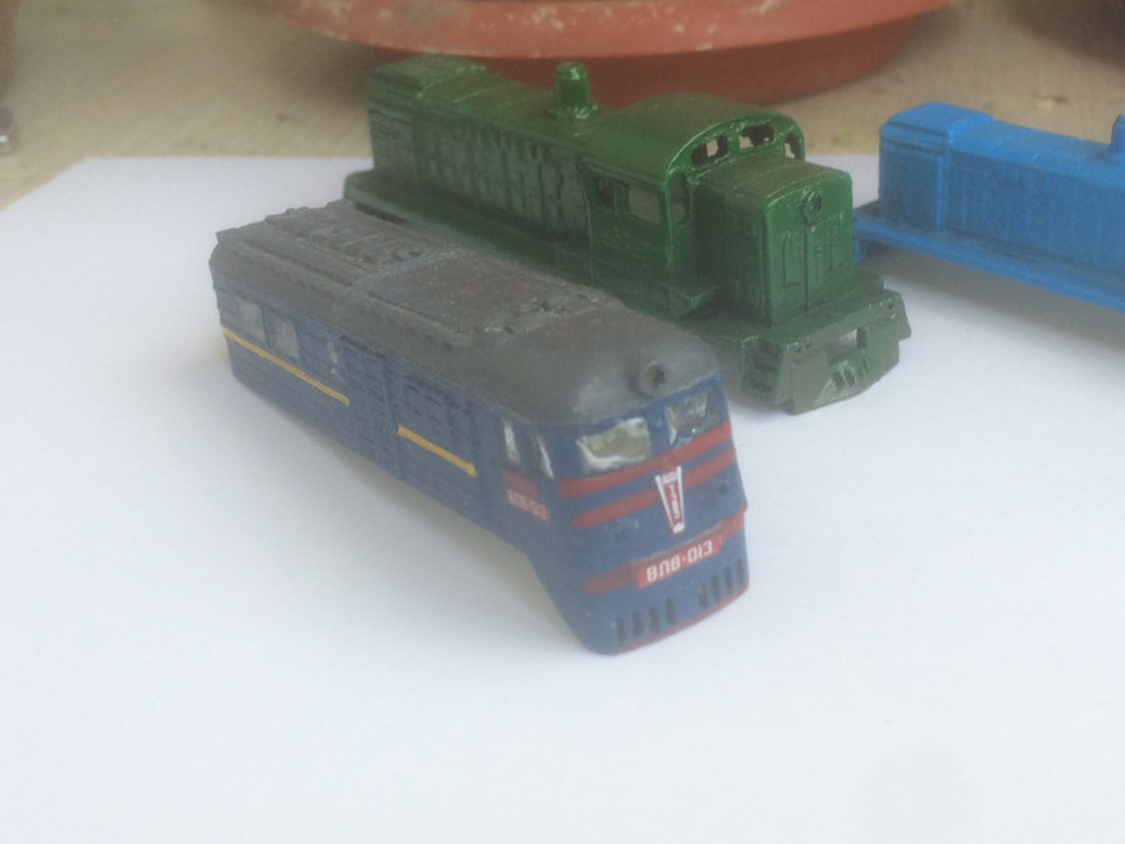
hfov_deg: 42.5
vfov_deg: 32.8
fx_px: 1430
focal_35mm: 44
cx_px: 731
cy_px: 384
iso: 32
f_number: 2.2
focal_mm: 4.15
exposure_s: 1/101
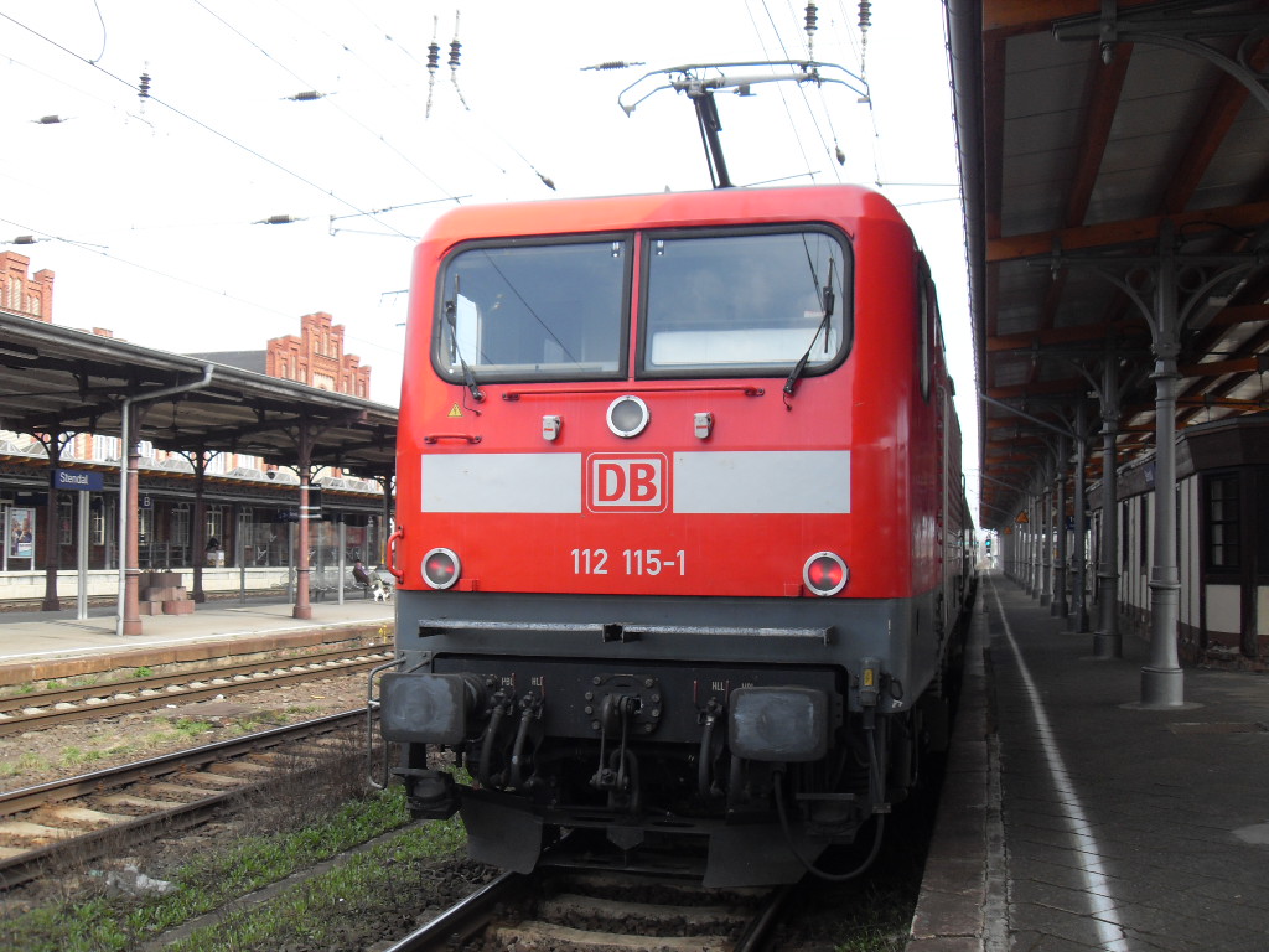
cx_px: 634
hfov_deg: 54.0
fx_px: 1246
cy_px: 476
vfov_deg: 41.8
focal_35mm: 34
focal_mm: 6.3
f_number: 7
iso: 80
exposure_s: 1/60
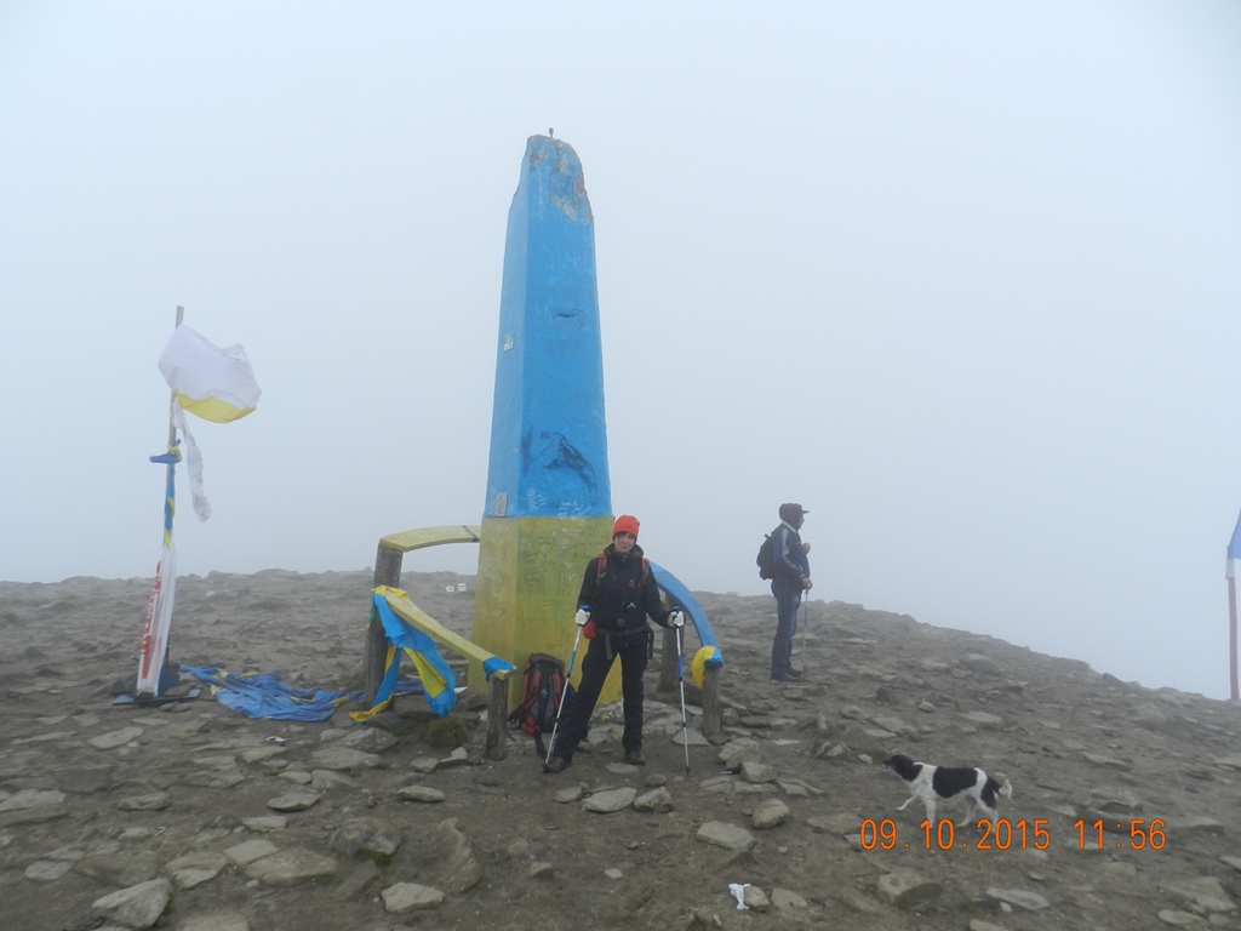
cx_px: 620
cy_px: 466
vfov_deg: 58.9
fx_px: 825
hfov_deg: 73.9
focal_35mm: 23
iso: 160
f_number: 3.4
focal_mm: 4
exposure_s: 1/800
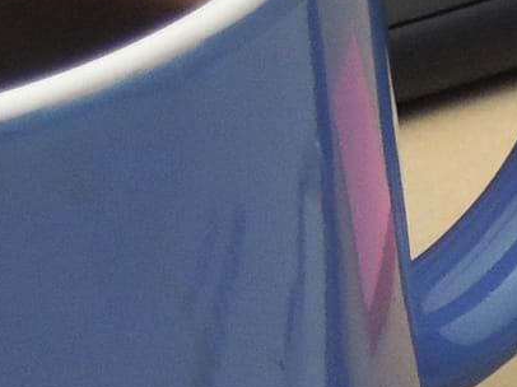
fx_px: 5836
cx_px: 1295
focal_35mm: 391
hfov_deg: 4.9
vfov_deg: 3.8
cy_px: 700
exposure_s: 1/50
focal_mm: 11.1
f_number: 4.2
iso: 250
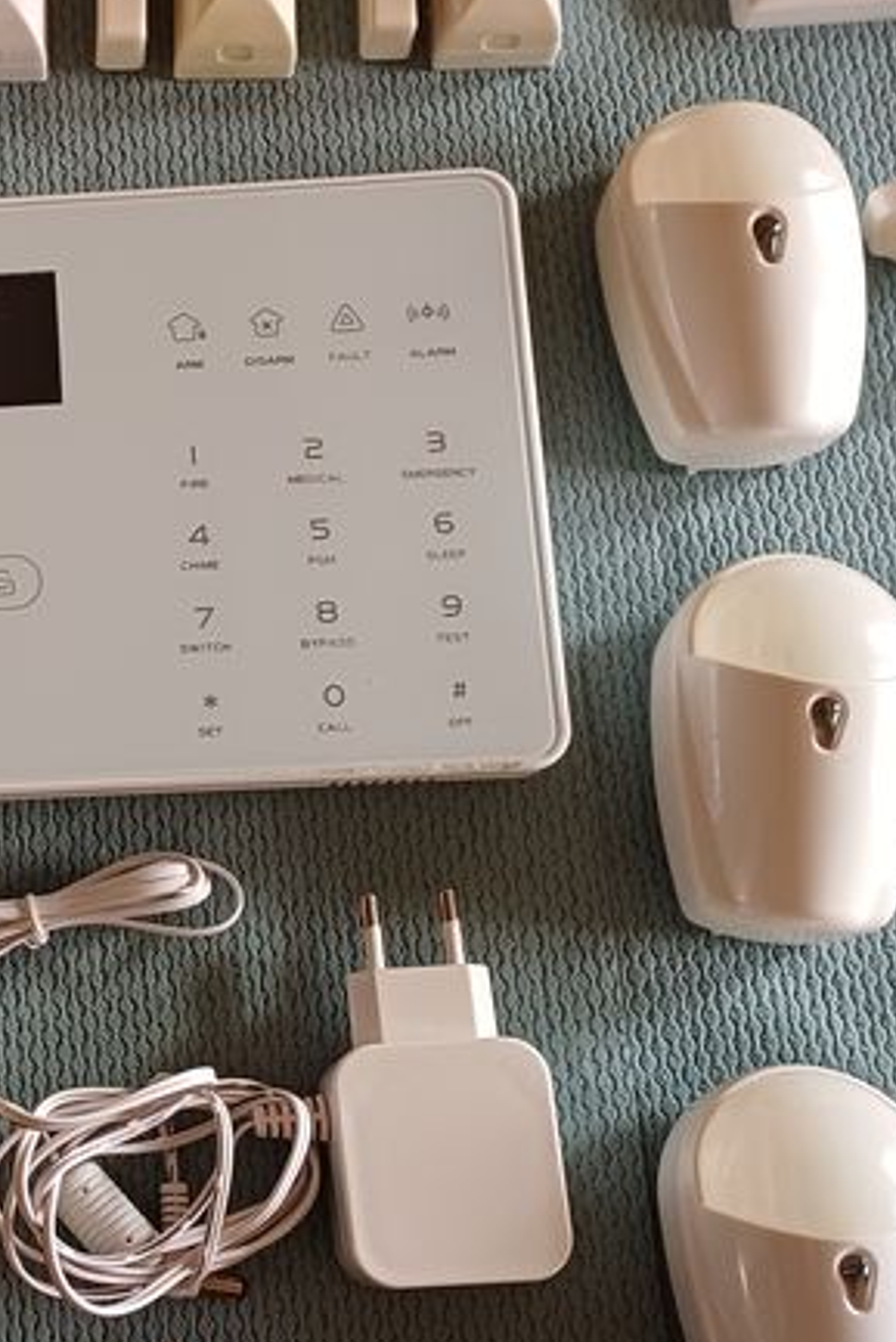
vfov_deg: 33.4
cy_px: 691
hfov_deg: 21.6
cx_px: -62
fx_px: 2238
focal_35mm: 60
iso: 250
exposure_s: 1/50
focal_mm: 4.65
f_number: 1.8
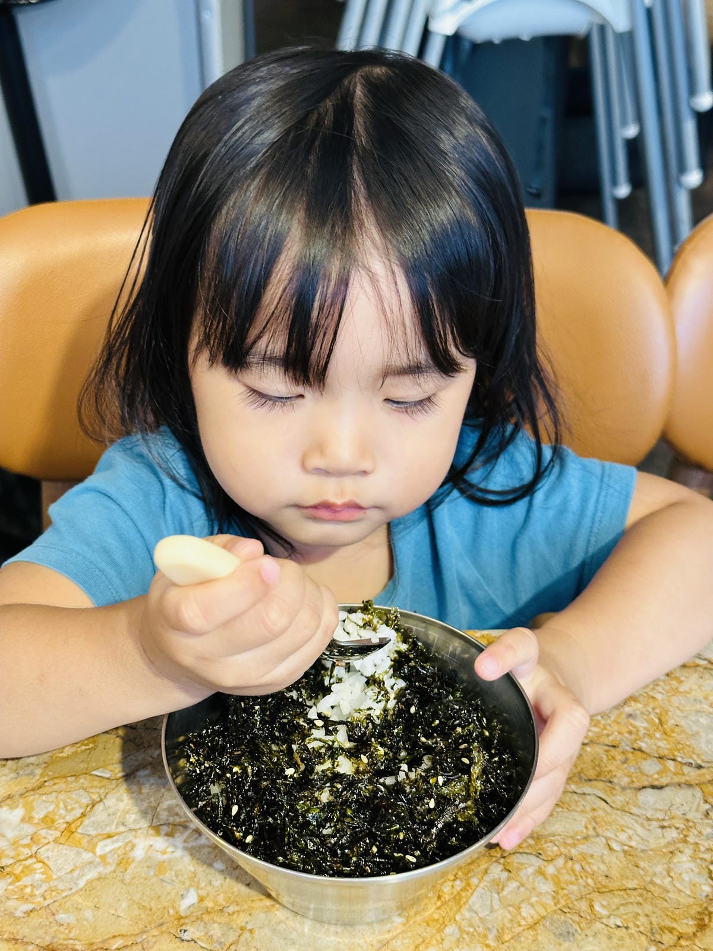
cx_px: 356
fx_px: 1318
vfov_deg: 39.7
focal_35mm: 48
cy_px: 476
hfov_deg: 30.3
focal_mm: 6.86
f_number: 1.78
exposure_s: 1/60
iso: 200
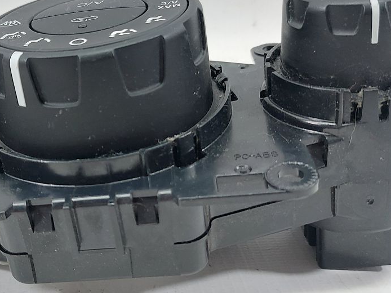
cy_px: 127
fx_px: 542
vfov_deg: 30.2
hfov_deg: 38.9
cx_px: 112
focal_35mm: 48
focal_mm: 5.23
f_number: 1.8
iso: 125
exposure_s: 1/50
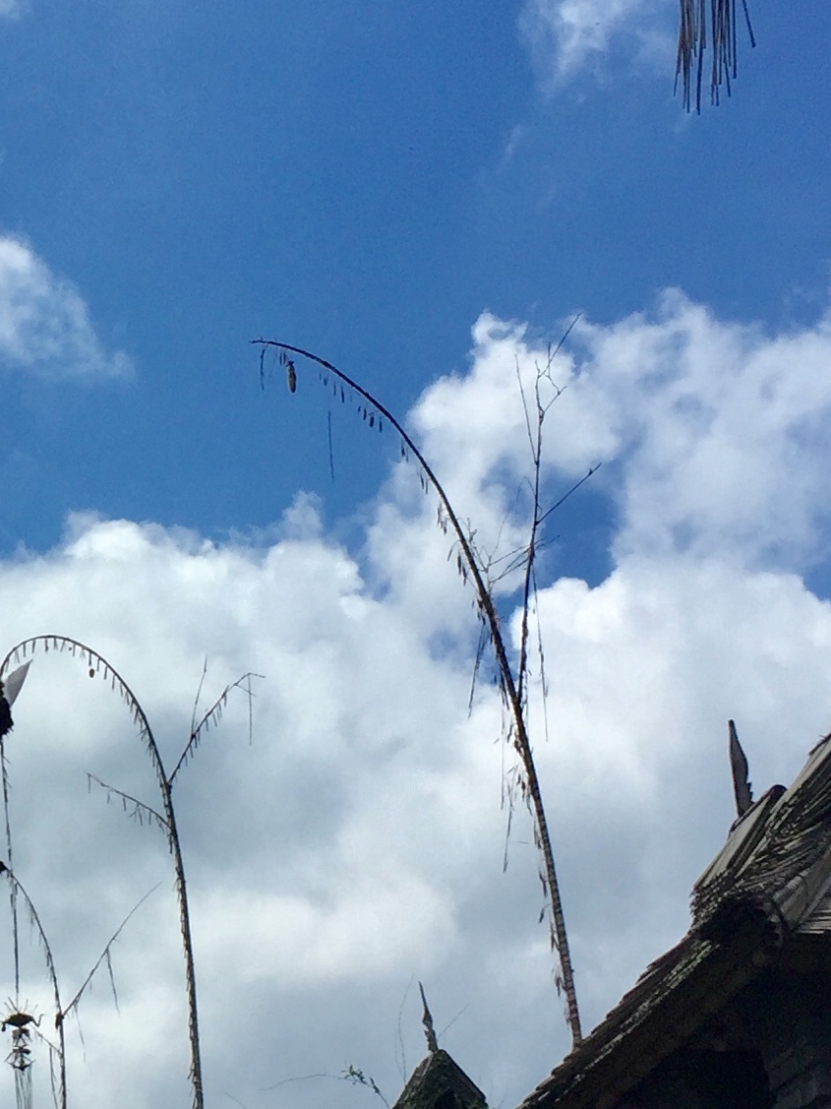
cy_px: 690
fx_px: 2689
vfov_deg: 23.2
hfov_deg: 16.9
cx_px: -135
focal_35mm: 84
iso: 32
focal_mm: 4.15
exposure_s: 1/5650
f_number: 2.2
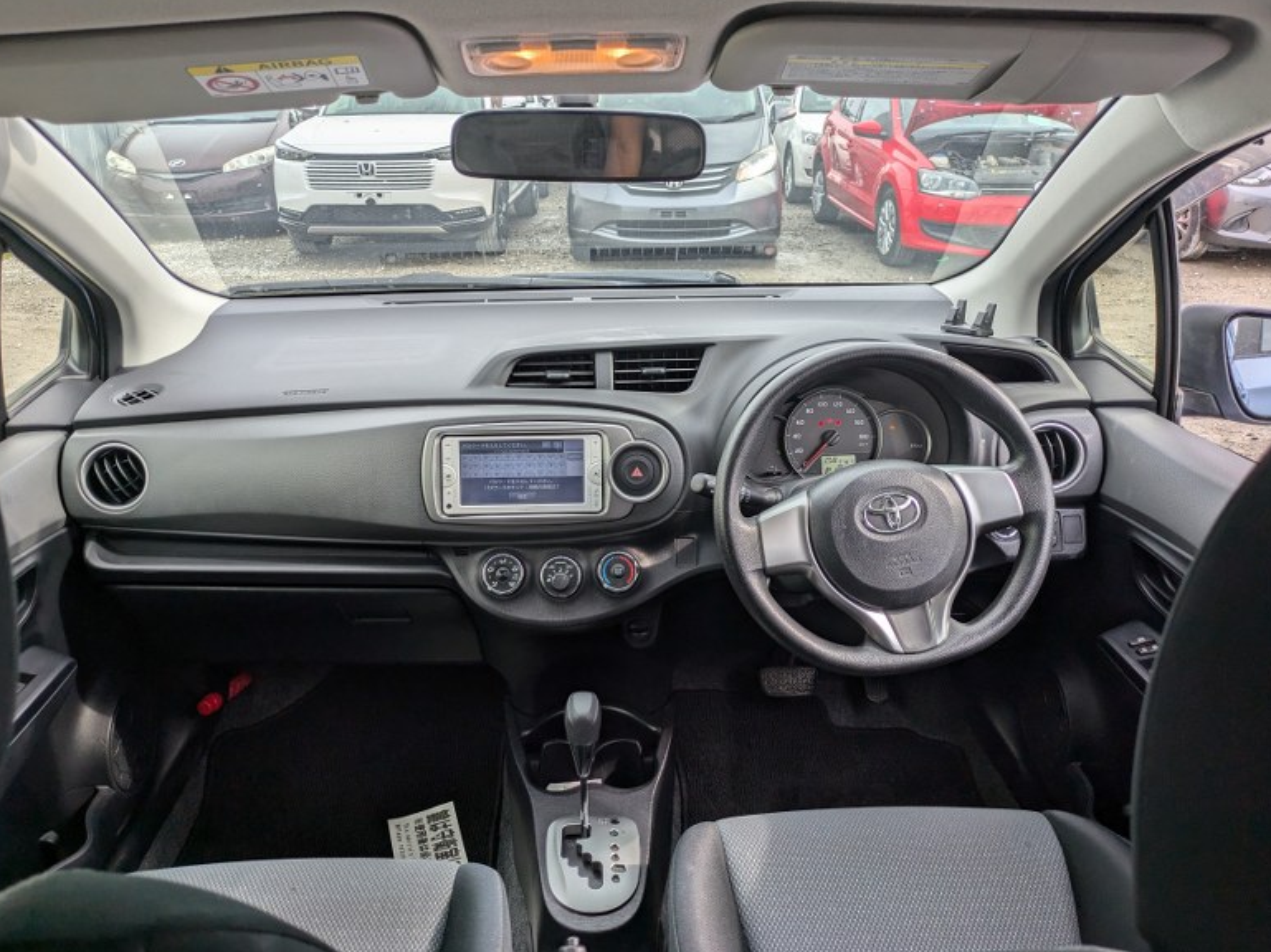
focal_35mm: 26
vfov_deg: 53.0
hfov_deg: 67.3
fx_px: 954
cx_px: 619
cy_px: 474
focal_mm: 5.43
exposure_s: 1/538
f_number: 1.89
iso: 47
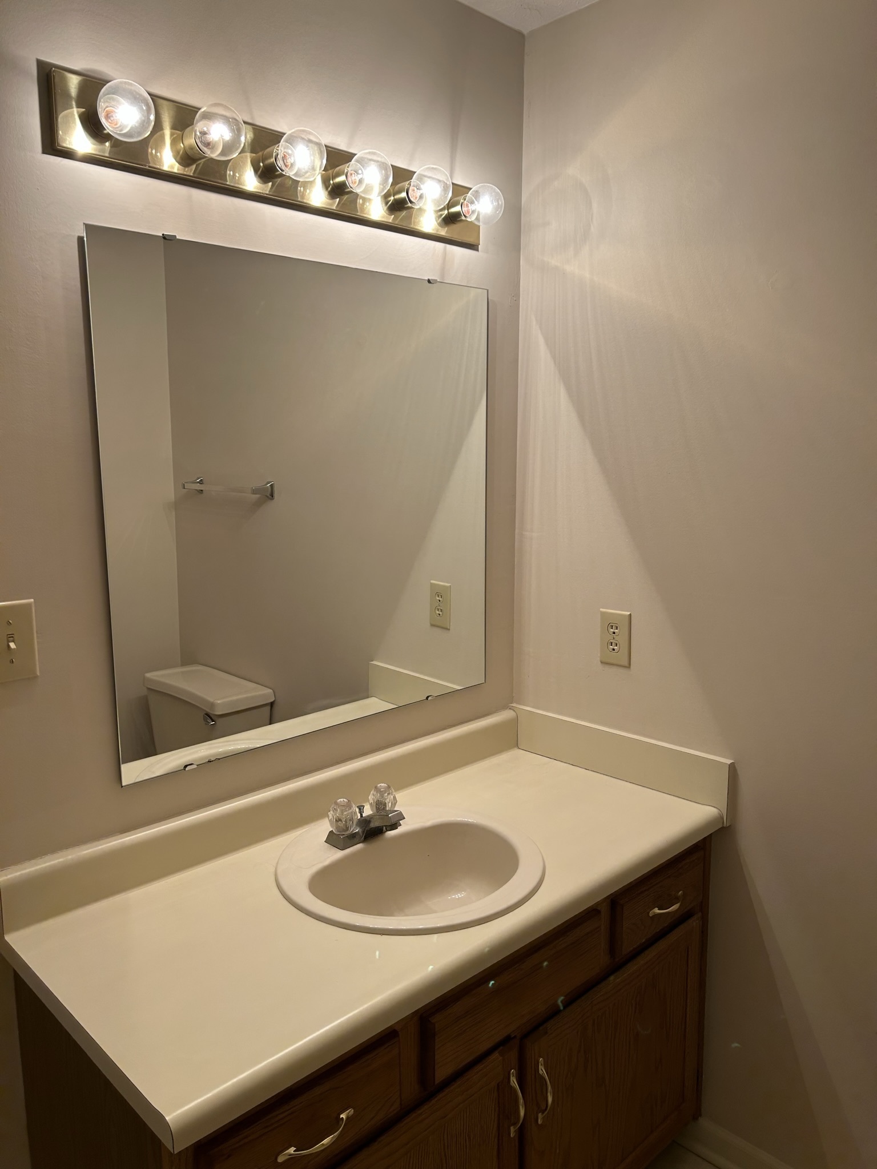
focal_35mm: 26
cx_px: 438
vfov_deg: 67.3
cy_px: 584
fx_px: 878
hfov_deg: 53.1
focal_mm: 5.7
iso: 50
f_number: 1.5
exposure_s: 1/120
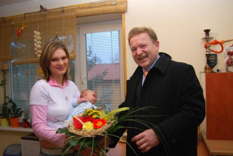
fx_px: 194
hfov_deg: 61.9
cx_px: 116
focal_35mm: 30
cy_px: 78
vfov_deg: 43.7
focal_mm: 20
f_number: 3.8
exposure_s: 1/60
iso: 400
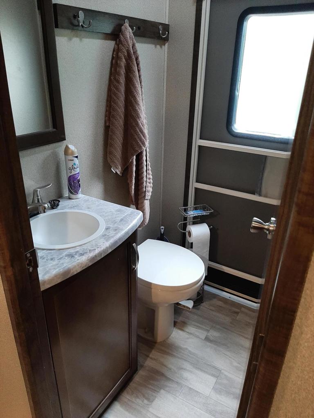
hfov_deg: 53.1
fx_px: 314
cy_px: 209
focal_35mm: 26
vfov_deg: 67.3
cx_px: 157
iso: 200
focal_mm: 3.93
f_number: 1.7
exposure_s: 1/25
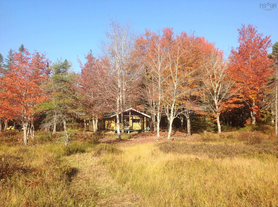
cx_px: 139
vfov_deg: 40.6
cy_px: 104
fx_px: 281
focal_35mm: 35
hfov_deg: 52.7
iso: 50
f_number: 2.4
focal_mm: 4.28
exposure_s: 1/1120
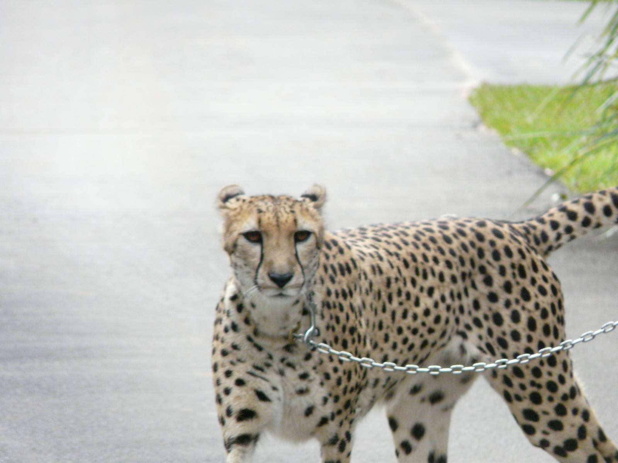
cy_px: 232
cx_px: 309
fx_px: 8998
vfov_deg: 3.0
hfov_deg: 3.9
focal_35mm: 504
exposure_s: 1/320
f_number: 4.2
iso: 400
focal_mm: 82.8
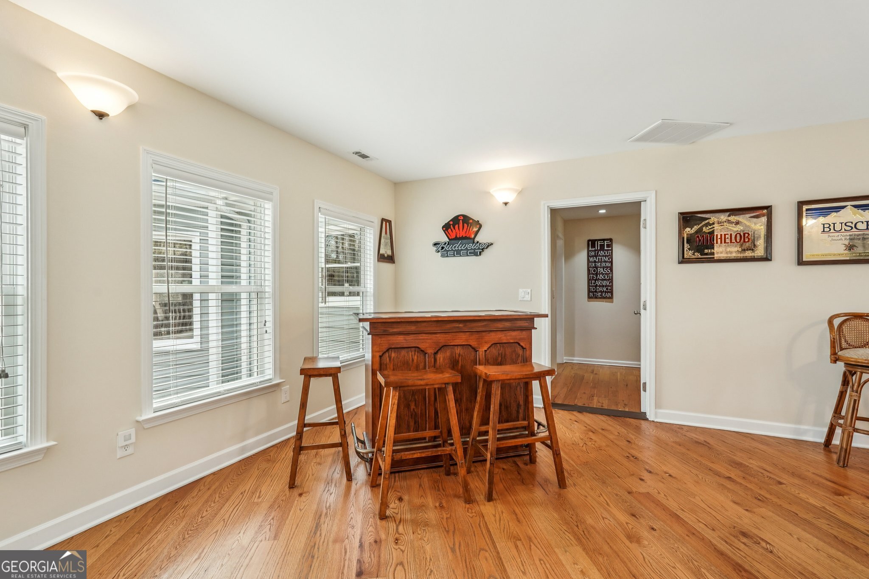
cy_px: 290
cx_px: 434
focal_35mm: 16
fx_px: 386
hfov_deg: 96.7
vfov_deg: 73.7
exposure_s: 1/60
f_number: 8
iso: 800
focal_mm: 16
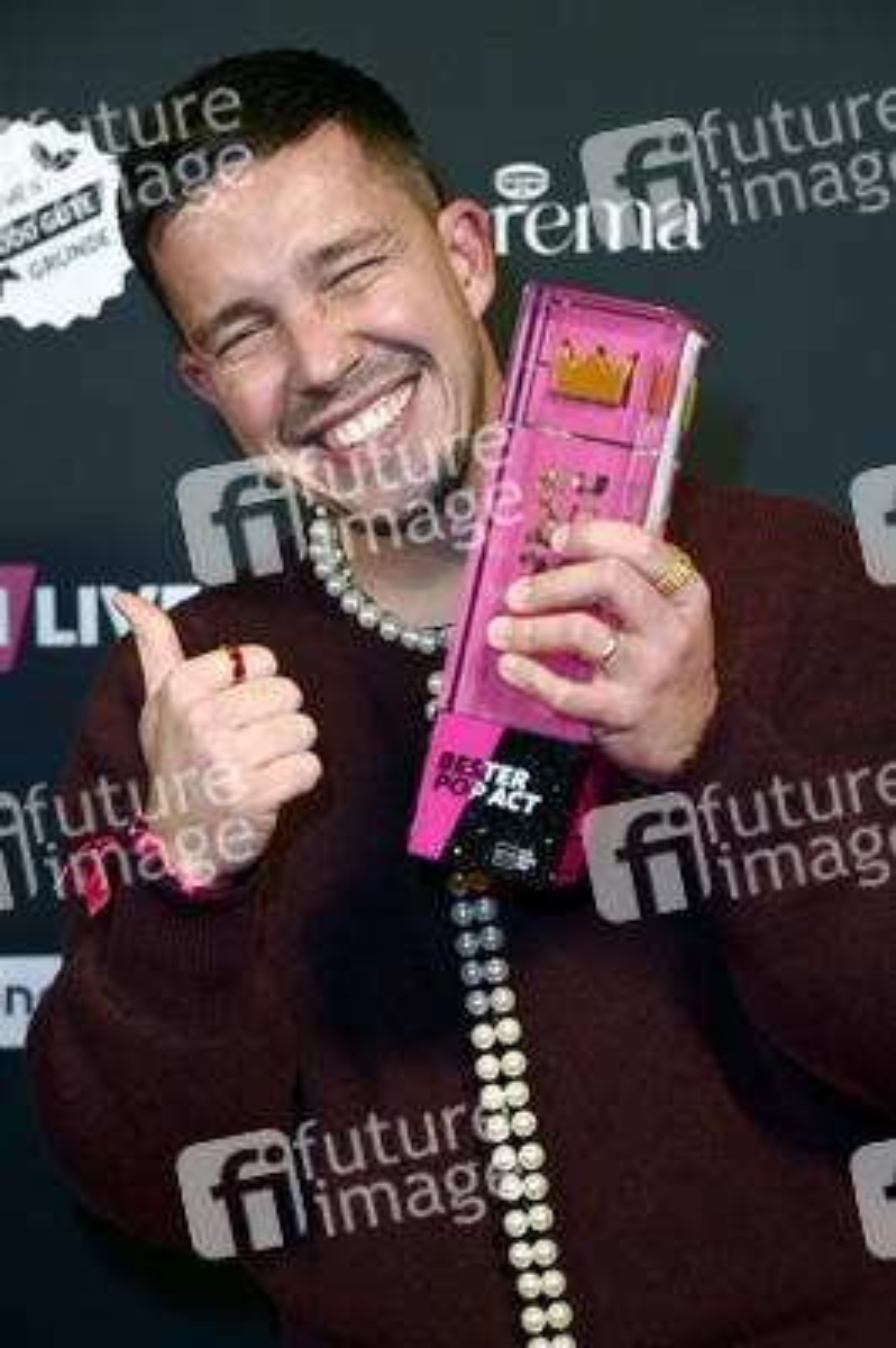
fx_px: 3179
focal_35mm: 85
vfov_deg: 23.9
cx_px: 448
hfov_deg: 16.0
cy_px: 674
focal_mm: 85
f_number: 5
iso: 1600
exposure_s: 1/200
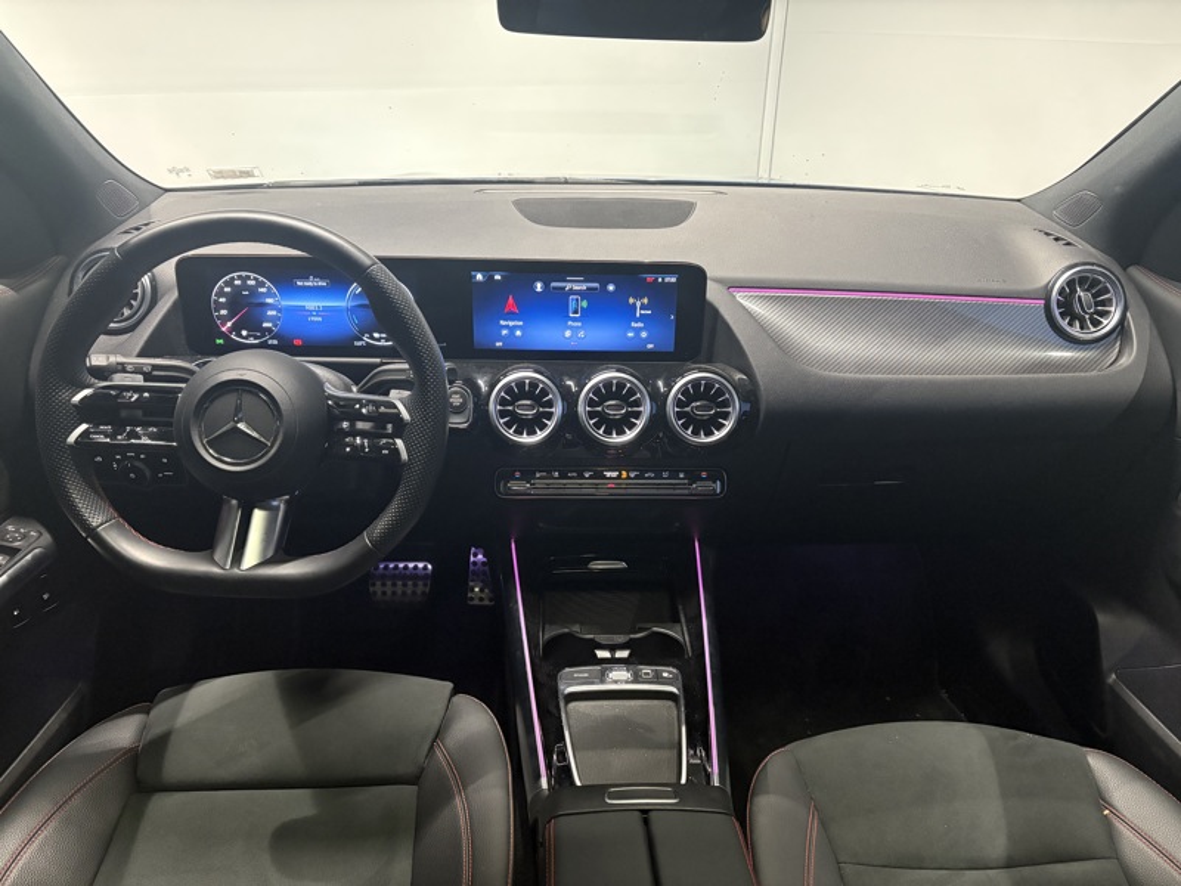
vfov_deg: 53.1
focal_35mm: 26
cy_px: 443
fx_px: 887
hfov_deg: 67.3
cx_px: 590
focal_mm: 5.96
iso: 400
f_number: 1.6
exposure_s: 1/48
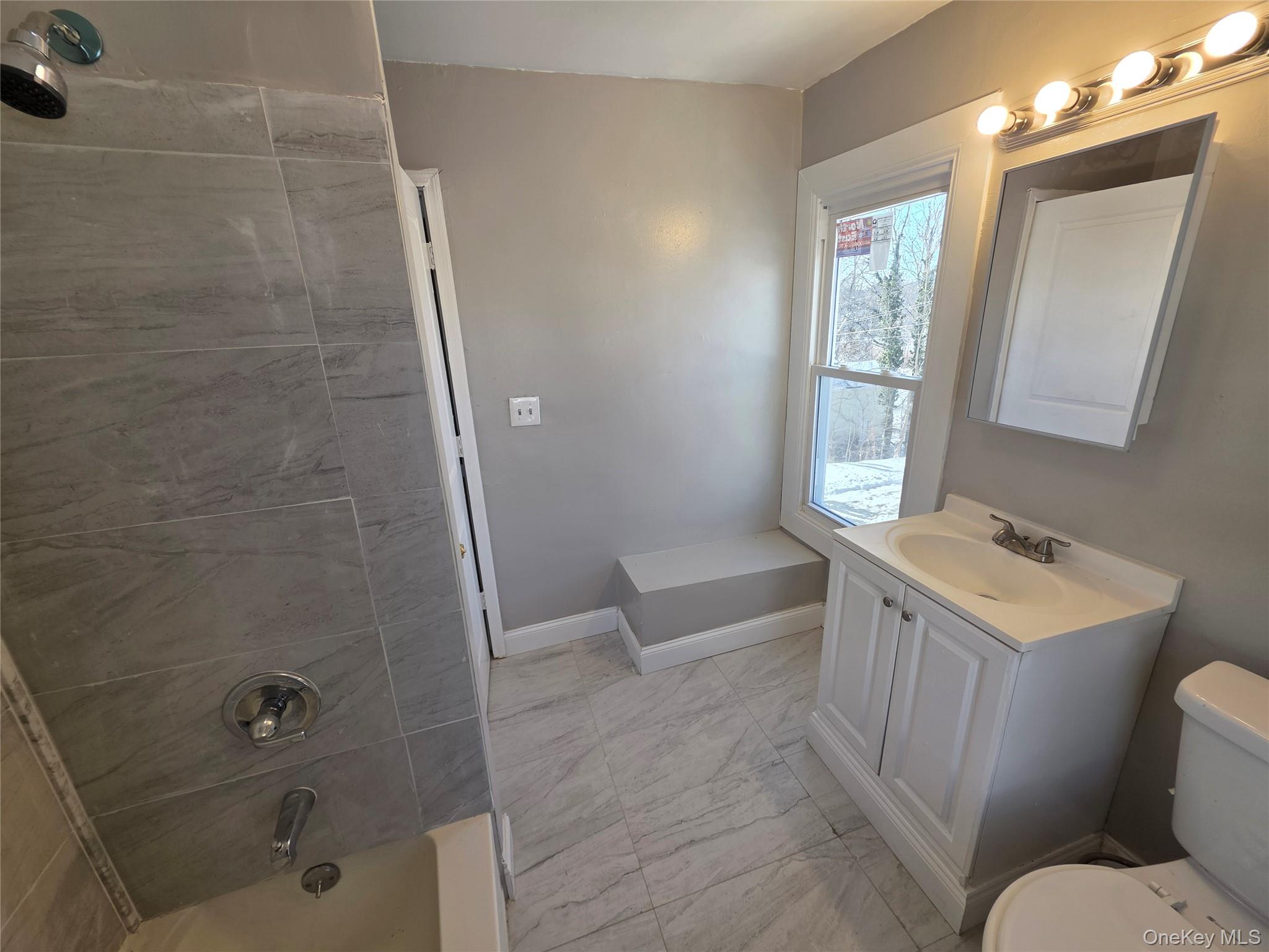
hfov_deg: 106.2
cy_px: 476
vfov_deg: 89.9
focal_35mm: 13
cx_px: 634
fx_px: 477
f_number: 1.9
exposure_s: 1/120
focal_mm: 2.2
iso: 20
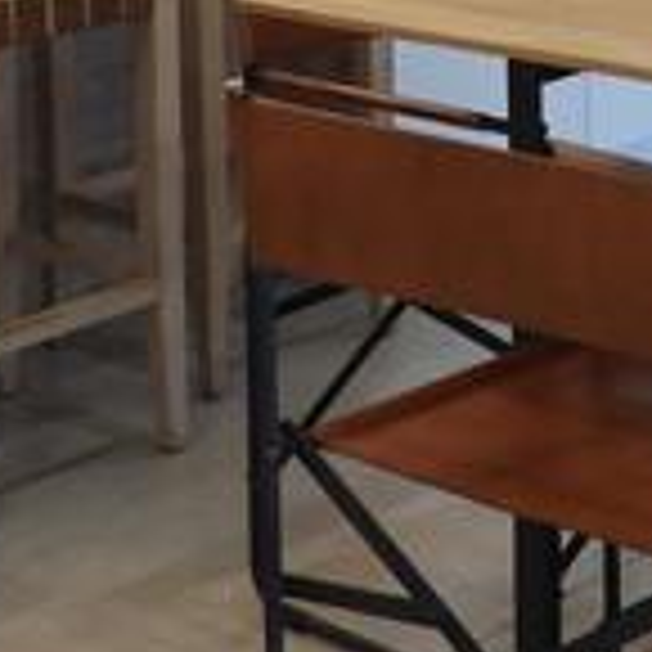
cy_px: -279
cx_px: 508
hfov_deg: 14.8
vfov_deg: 14.1
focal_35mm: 117
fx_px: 2493
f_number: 2.8
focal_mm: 4.3
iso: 160
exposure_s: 1/30
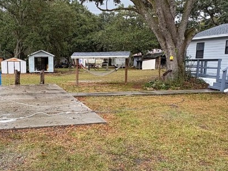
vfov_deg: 39.6
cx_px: 72
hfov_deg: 50.2
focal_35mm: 36
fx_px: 237
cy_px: 97
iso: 40
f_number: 2.2
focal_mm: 2.22
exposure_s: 1/99
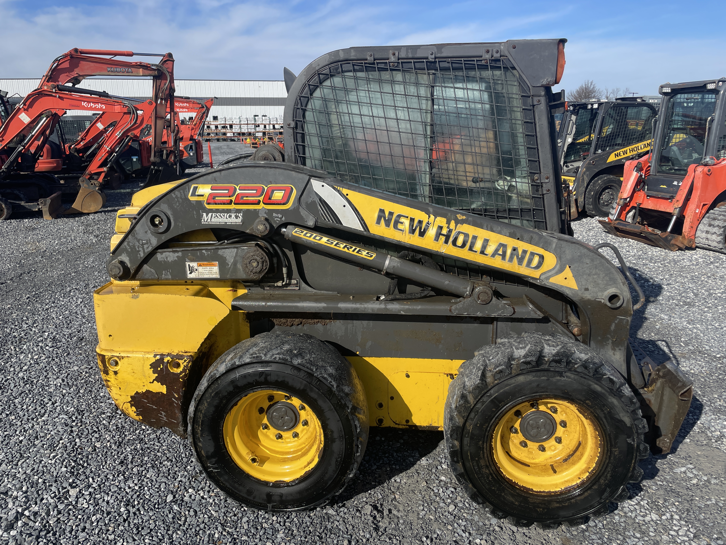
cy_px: 272
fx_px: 545
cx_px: 363
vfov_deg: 53.1
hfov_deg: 67.3
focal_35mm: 26
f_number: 1.6
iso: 32
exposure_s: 1/3610
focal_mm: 4.2
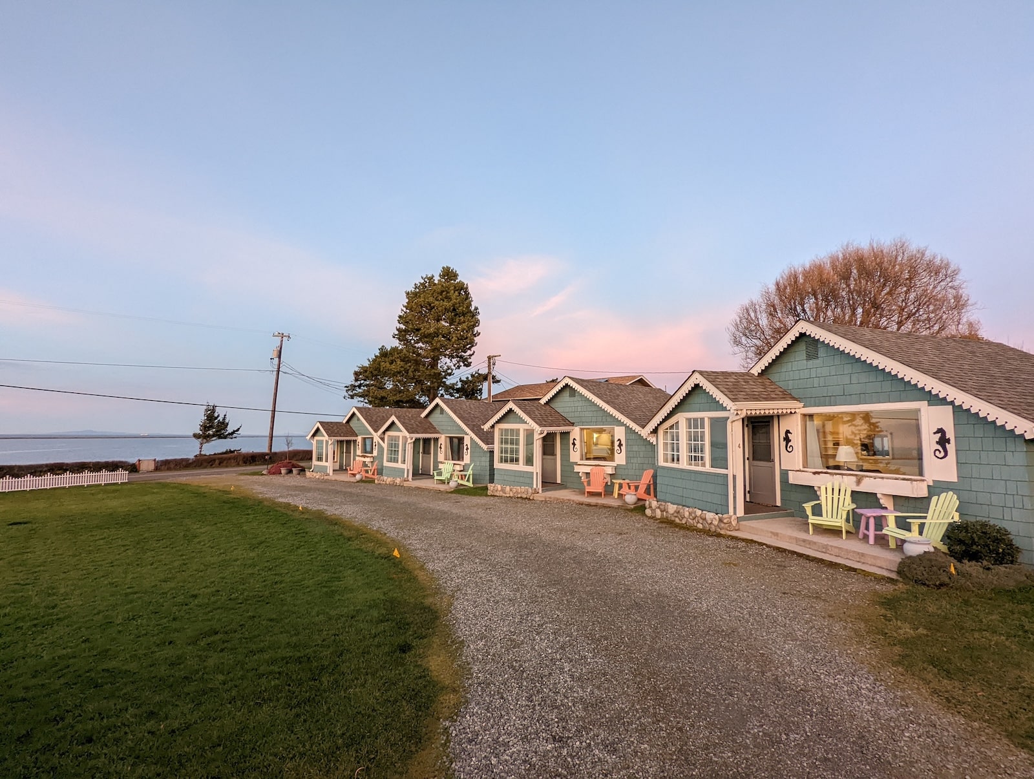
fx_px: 479
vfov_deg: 78.3
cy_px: 390
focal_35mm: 16
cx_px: 517
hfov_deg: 94.4
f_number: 2.2
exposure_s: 1/59.1
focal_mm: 2.35
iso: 191
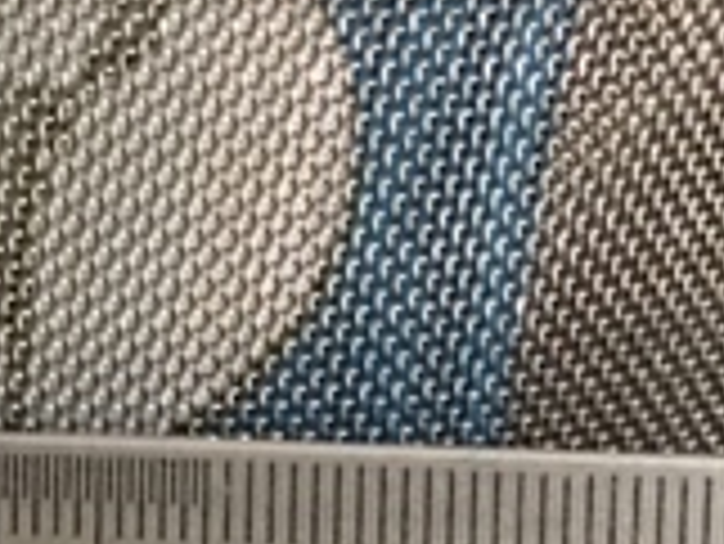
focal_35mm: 115
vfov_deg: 12.9
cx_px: -427
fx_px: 2407
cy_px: 369
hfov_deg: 15.5
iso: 160
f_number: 2.2
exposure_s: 1/8
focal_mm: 4.15
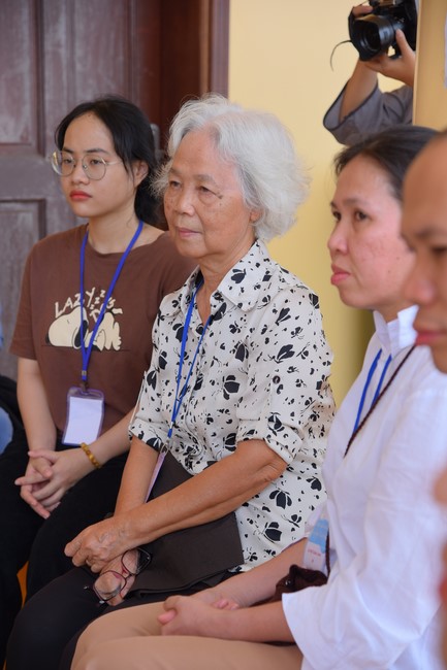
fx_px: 1602
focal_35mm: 86
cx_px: 224
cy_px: 335
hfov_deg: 15.9
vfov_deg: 23.7
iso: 100
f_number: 5.6
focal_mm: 86
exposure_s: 1/125
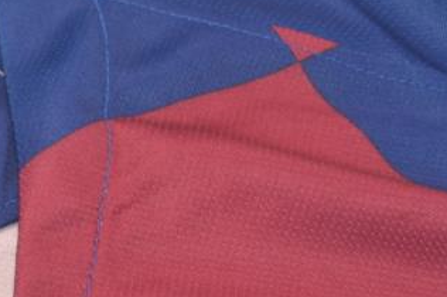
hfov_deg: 12.5
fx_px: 1910
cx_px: -270
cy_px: 298
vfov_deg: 8.8
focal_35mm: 154
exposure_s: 1/60
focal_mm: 30
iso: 200
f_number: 4.5
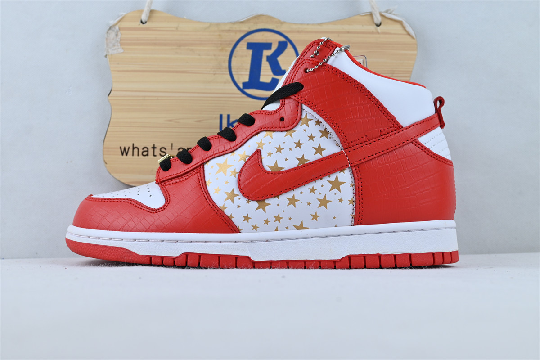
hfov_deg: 43.0
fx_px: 686
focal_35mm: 46
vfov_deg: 29.4
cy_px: 180
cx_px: 270
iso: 100
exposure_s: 1/80
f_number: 4.8
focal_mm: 30.5
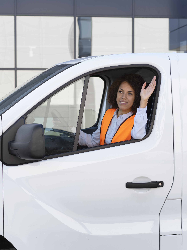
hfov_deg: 16.2
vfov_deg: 21.5
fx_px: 655
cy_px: 135
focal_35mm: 91
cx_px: 71
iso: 80
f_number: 4.5
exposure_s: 1/160
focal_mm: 55
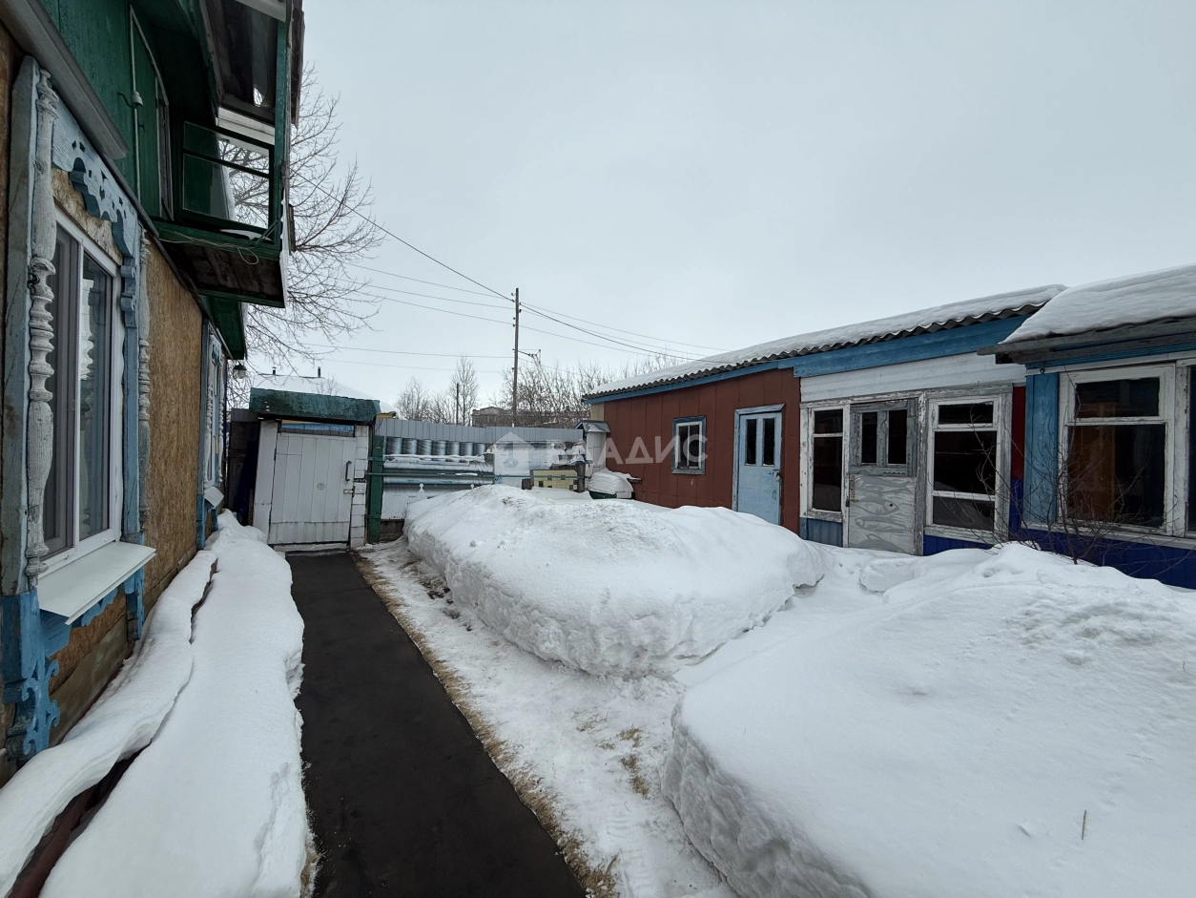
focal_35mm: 14
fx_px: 484
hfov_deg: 102.1
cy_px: 449
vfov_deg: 85.7
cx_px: 598
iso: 50
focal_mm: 2.22
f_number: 2.2
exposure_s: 1/709
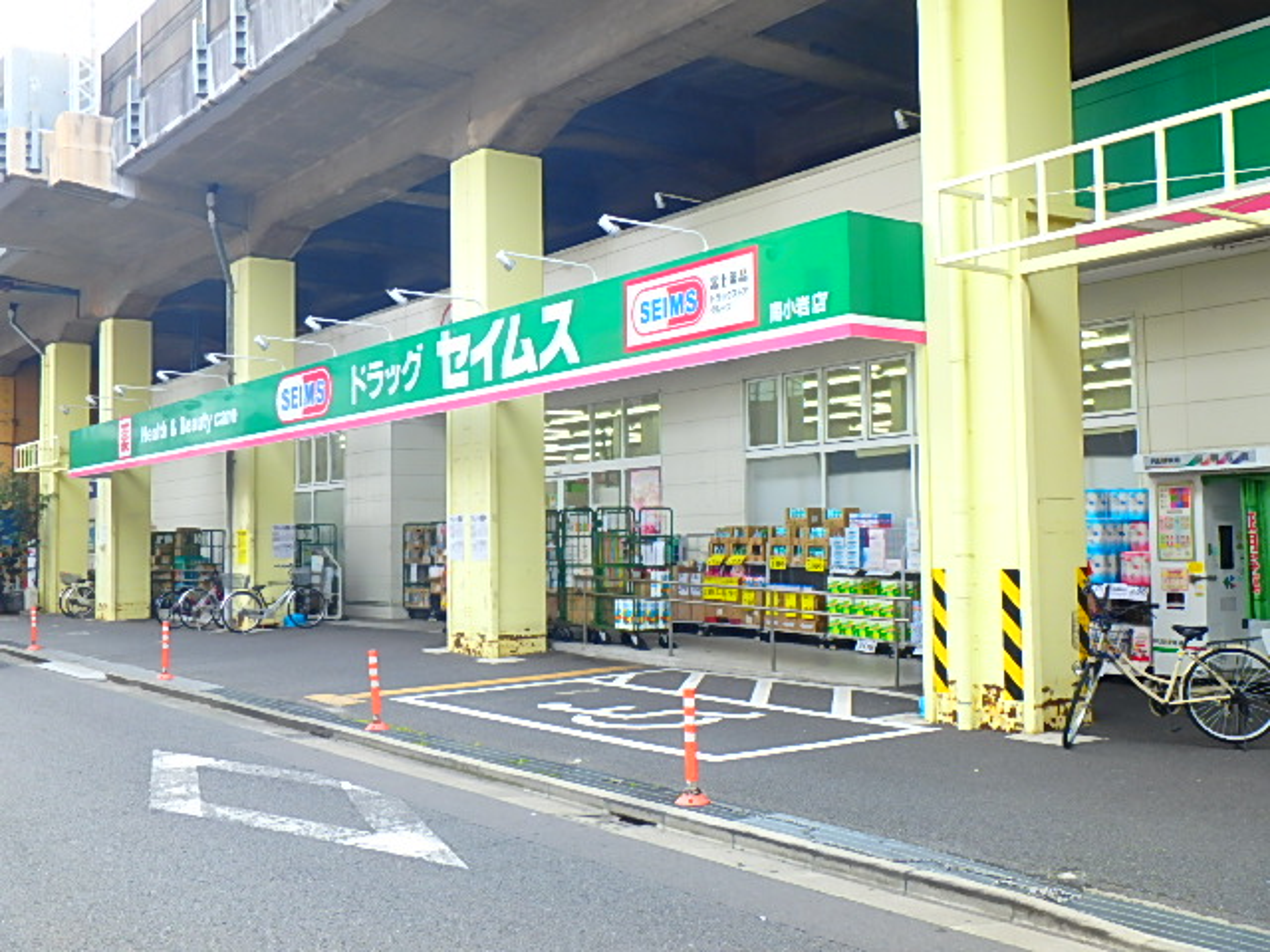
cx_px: 635
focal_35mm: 36
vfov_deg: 39.7
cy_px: 476
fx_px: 1321
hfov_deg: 51.4
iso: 125
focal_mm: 6.4
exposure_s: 1/125
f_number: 5
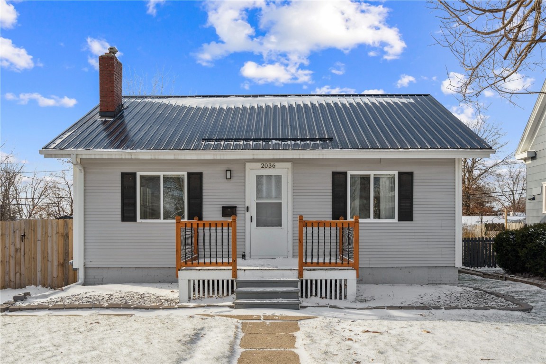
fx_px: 500
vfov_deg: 40.0
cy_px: 182
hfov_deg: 57.2
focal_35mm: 33
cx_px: 273
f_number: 8
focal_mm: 33
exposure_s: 1/1000
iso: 400
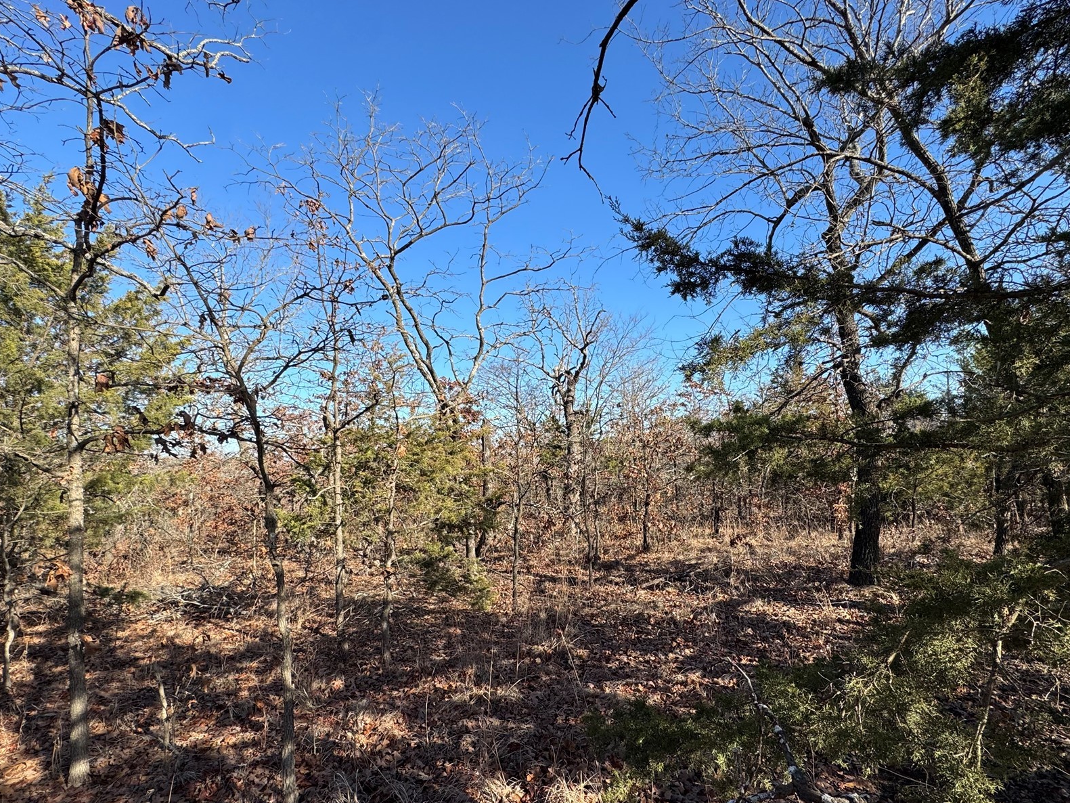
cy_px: 466
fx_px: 526
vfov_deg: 74.2
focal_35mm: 17
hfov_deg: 90.9
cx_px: 564
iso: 50
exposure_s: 1/899
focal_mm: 2.22
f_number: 2.2
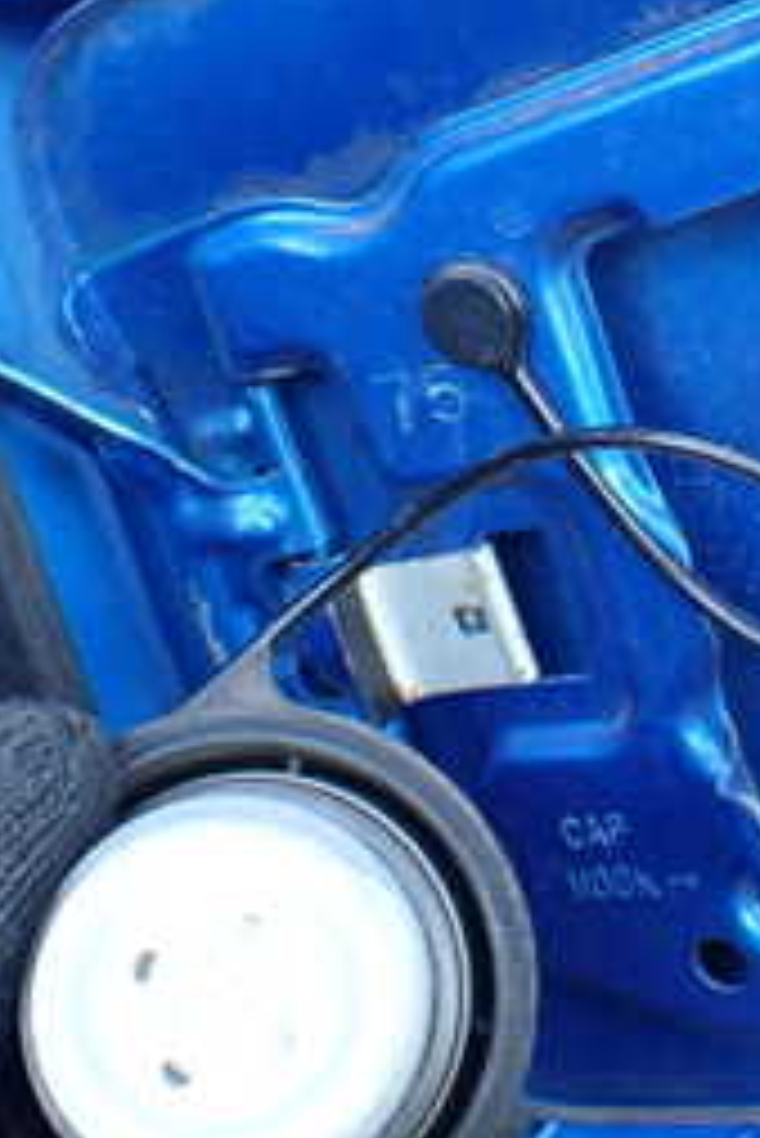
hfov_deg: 18.1
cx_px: 693
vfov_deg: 27.1
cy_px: 355
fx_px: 2340
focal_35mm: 74
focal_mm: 5.4
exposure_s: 1/125
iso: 320
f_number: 2.3
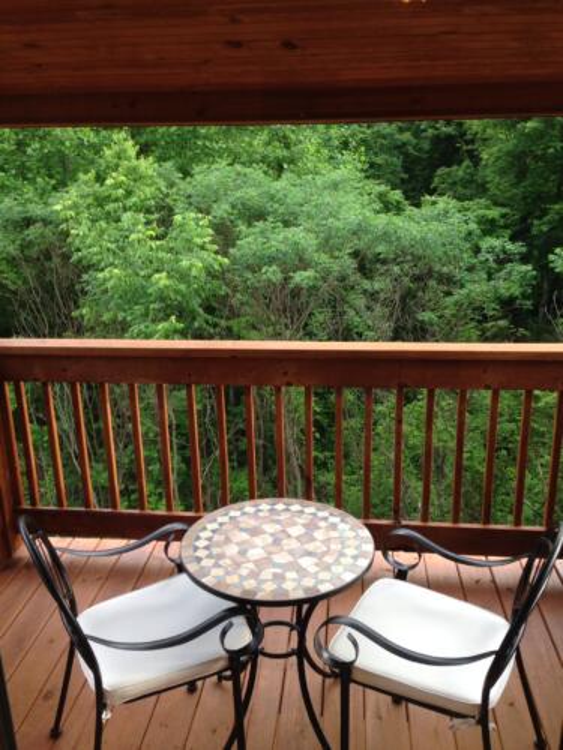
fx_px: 716
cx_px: 282
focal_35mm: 33
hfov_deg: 42.9
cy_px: 375
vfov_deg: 55.4
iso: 50
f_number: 2.4
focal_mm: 4.12
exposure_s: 1/60
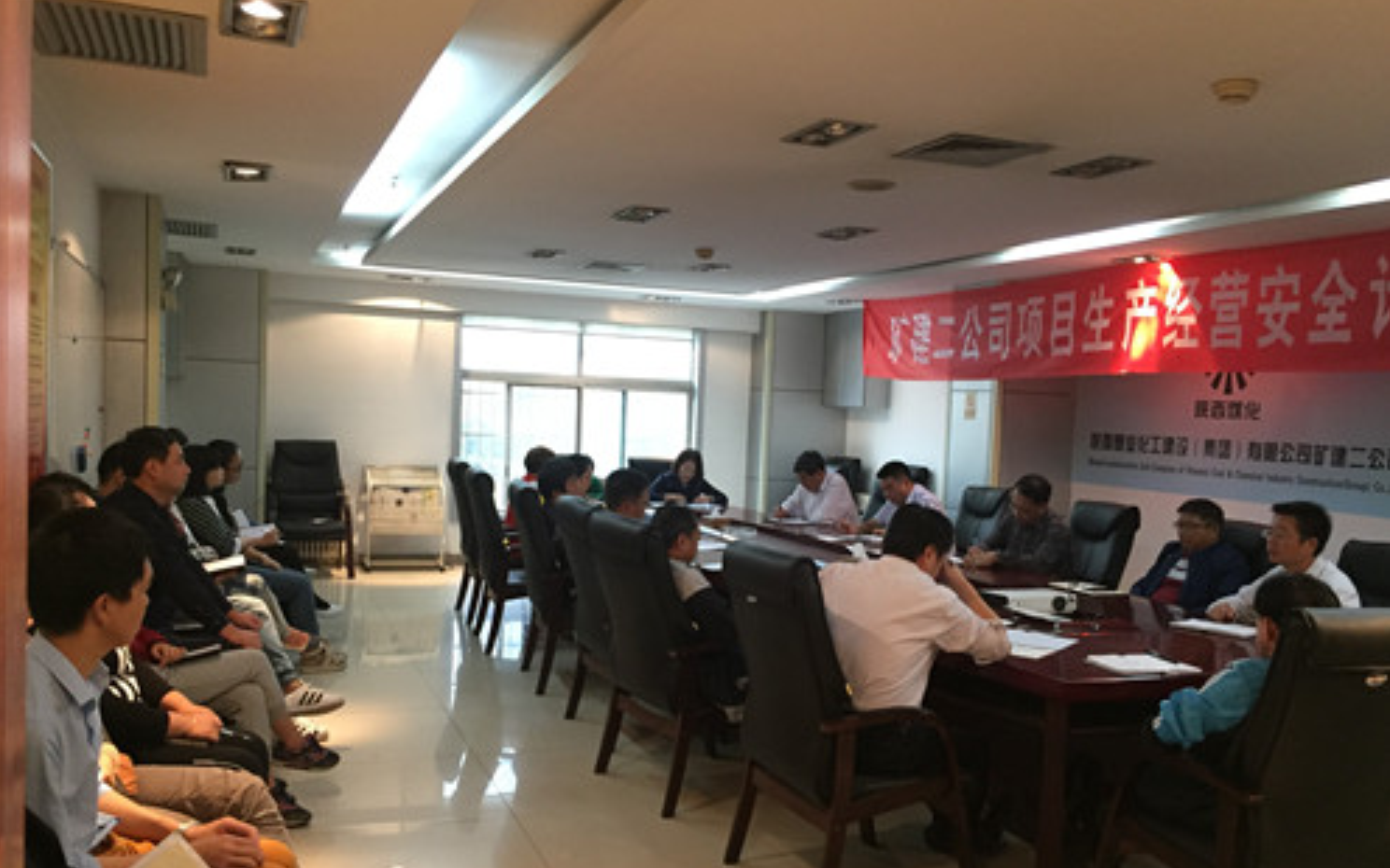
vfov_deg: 40.5
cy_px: 483
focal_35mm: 31
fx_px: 1174
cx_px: 695
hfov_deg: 61.2
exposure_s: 1/20
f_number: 2.2
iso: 250
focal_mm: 4.15
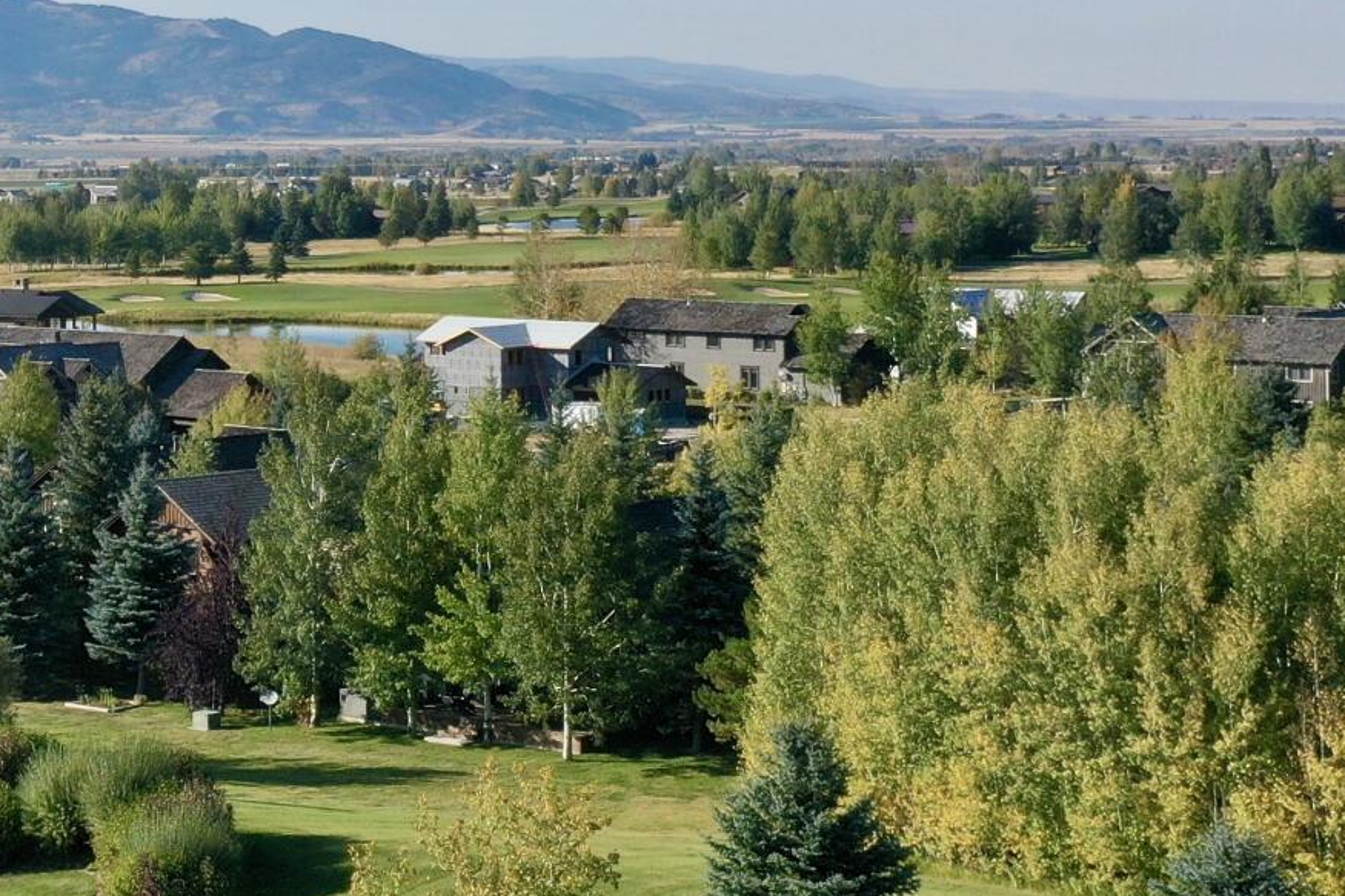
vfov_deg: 14.1
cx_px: 28
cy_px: 103
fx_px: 3586
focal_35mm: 96
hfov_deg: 20.6
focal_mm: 10.26
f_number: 6.3
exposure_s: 1/500
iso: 100
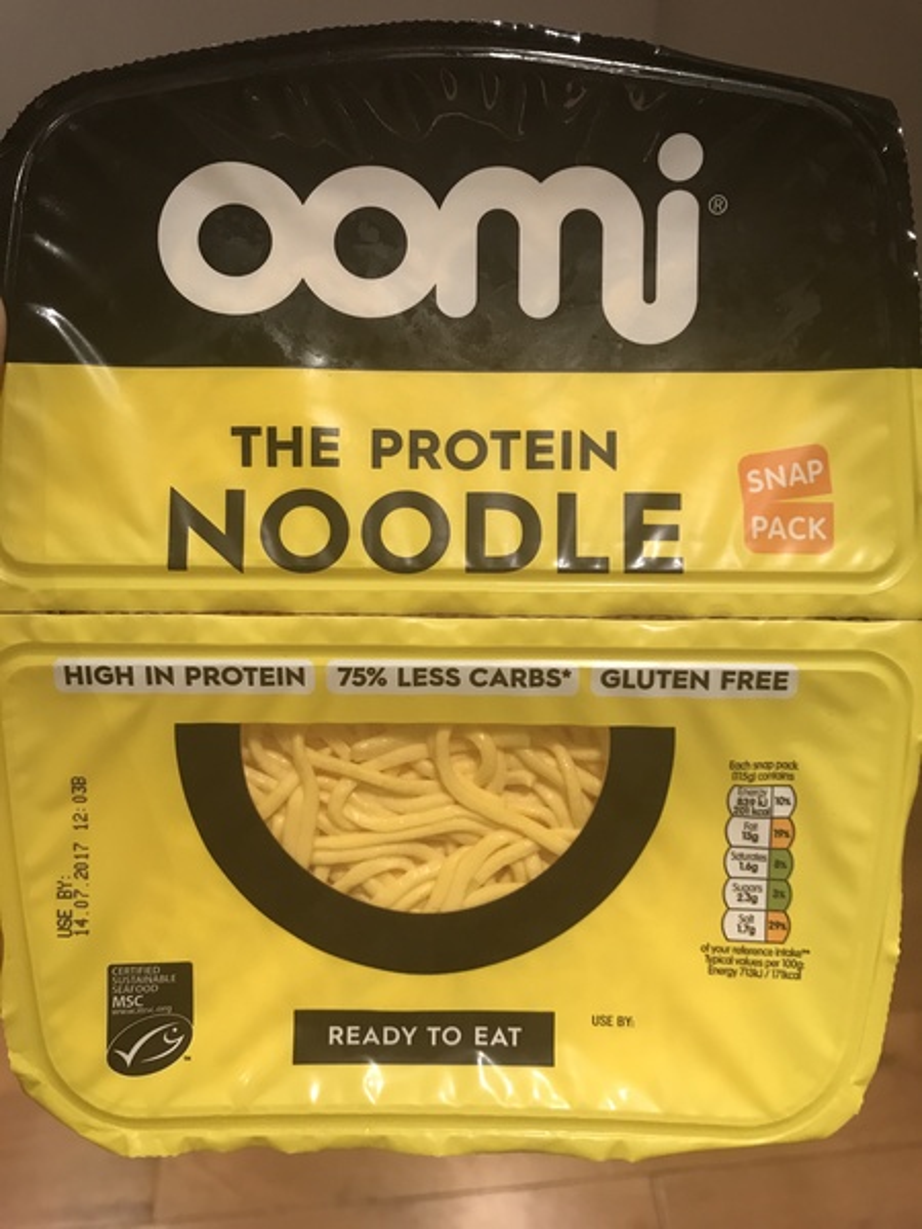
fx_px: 994
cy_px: 614
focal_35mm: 28
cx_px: 461
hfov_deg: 49.7
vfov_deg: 63.4
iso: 40
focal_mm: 3.99
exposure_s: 1/17
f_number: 1.8
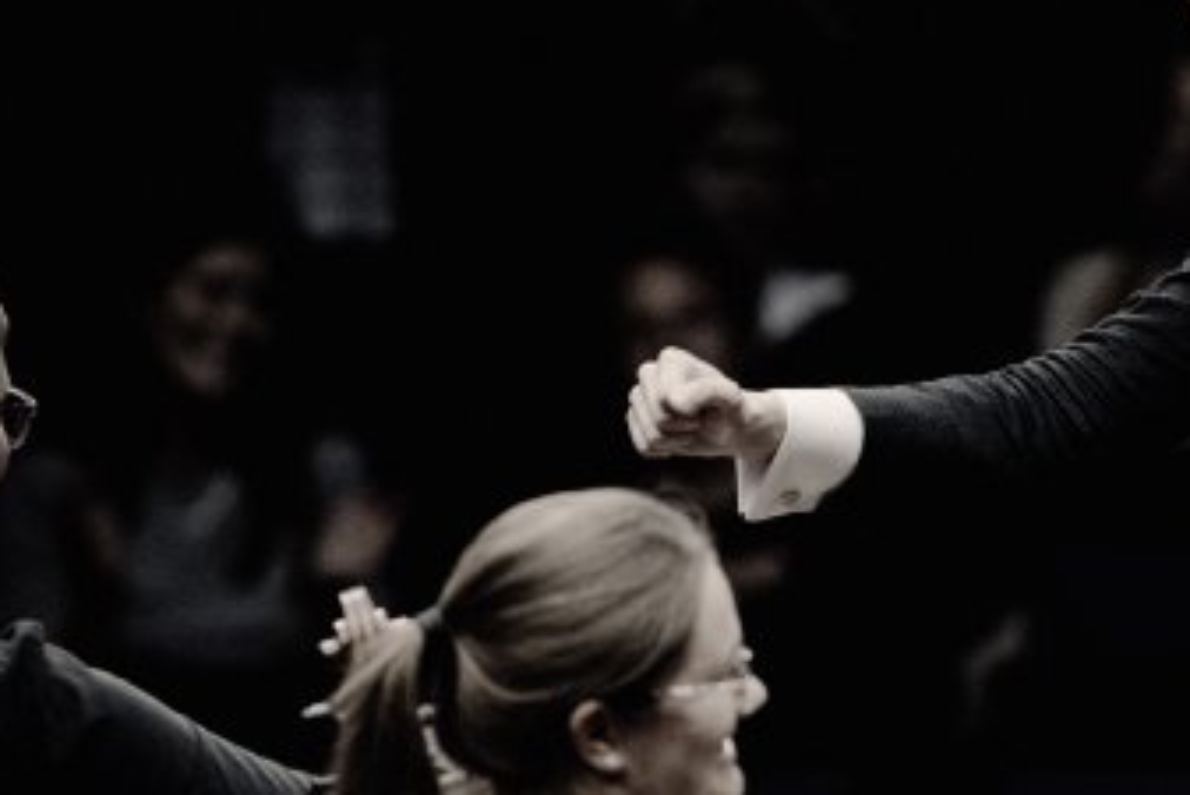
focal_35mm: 712
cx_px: 999
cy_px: 440
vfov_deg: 1.9
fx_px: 23544
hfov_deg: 2.9
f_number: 2.8
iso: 4000
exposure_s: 1/800
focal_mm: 300
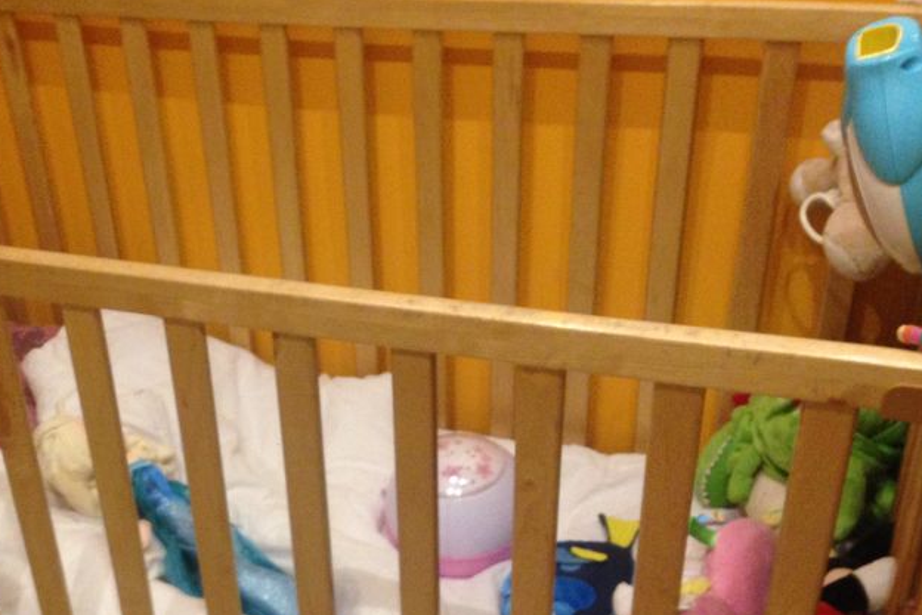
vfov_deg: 24.2
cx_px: 267
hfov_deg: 35.7
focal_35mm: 55
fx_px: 1409
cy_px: 503
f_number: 2.4
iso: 250
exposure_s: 1/20
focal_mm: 4.12
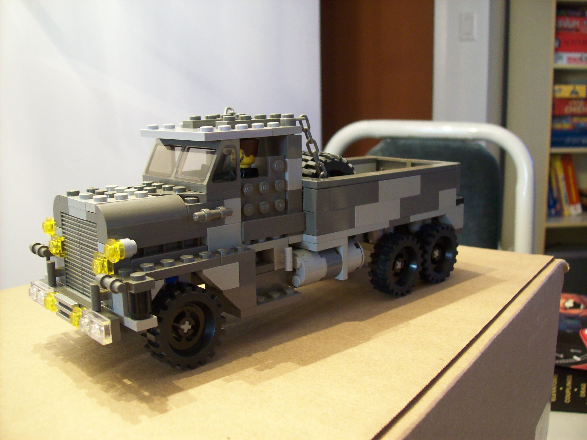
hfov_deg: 51.4
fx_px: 610
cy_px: 220
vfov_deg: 39.6
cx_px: 294
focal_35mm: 36
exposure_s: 1/9.29
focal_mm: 6
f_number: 2.7
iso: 160
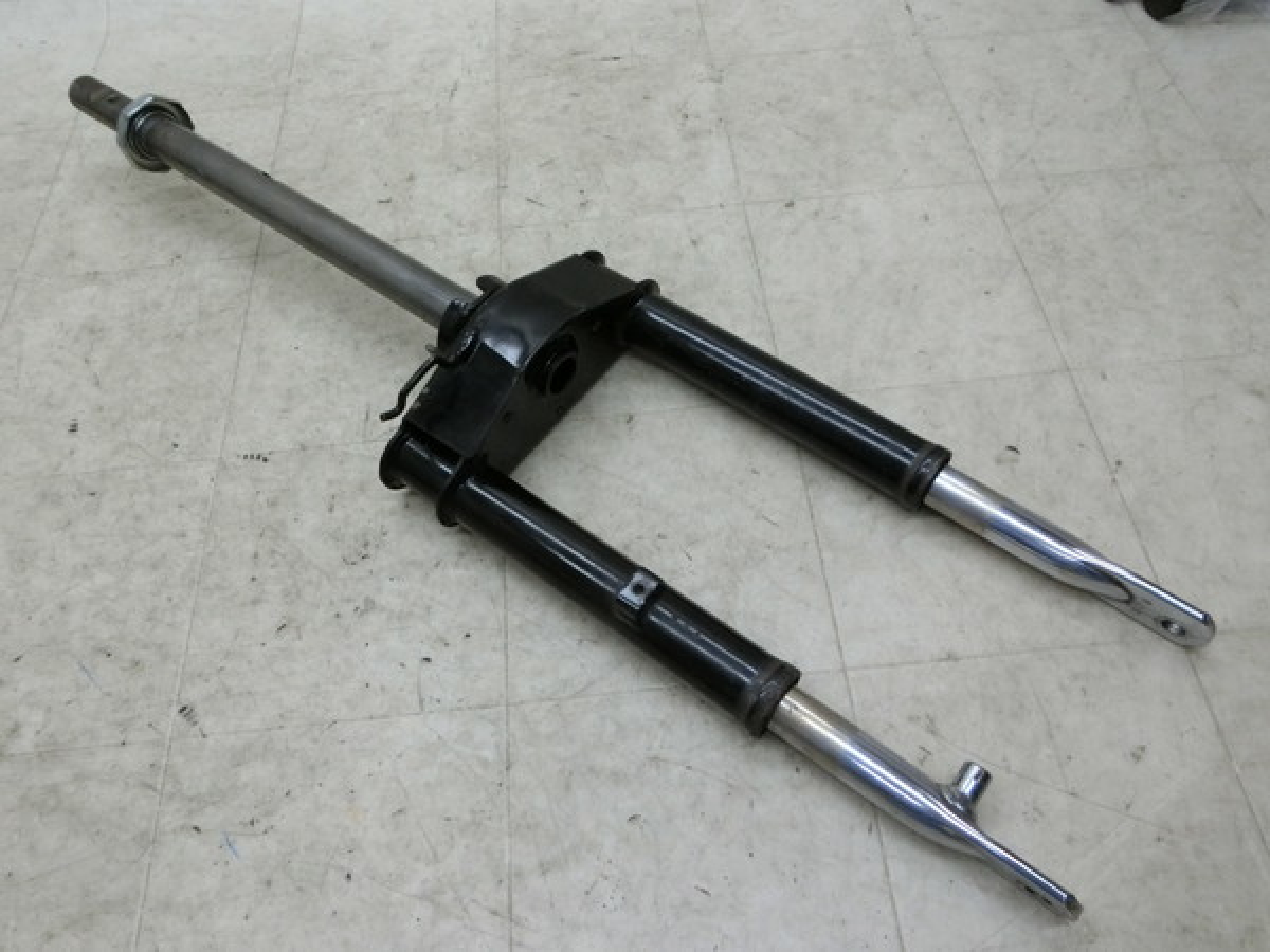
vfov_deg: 54.9
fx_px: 917
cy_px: 476
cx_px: 635
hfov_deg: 69.4
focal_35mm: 25
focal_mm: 4.5
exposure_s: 1/125
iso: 320
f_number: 3.5
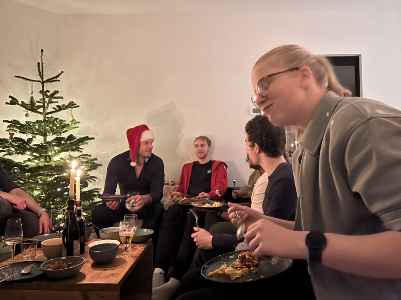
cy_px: 150
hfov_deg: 67.3
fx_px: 301
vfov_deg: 53.1
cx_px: 200
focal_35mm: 26
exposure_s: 1/19
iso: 1250
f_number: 1.6
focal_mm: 5.1
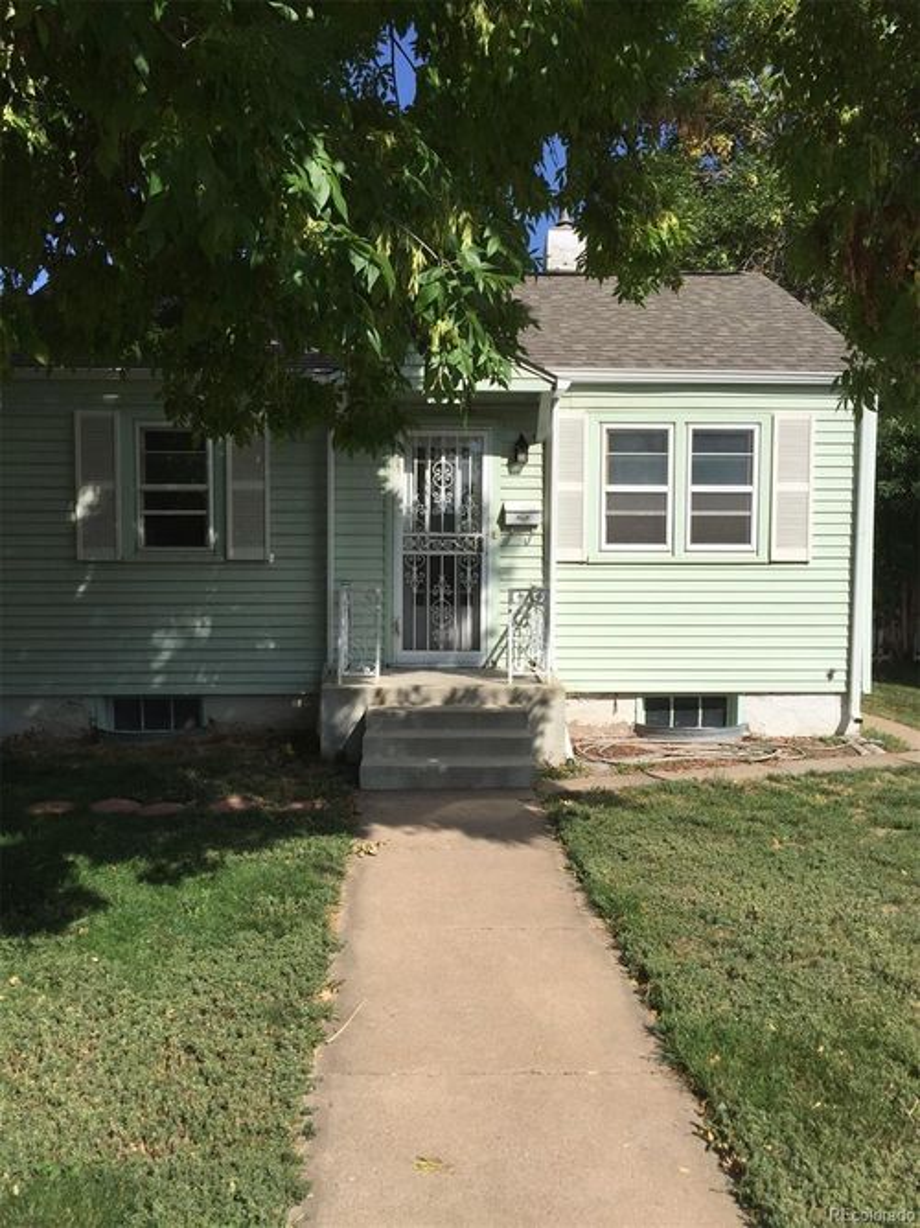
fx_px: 1028
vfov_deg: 61.7
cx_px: 460
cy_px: 614
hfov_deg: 48.2
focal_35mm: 29
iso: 32
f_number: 2.2
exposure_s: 1/3049
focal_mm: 4.15
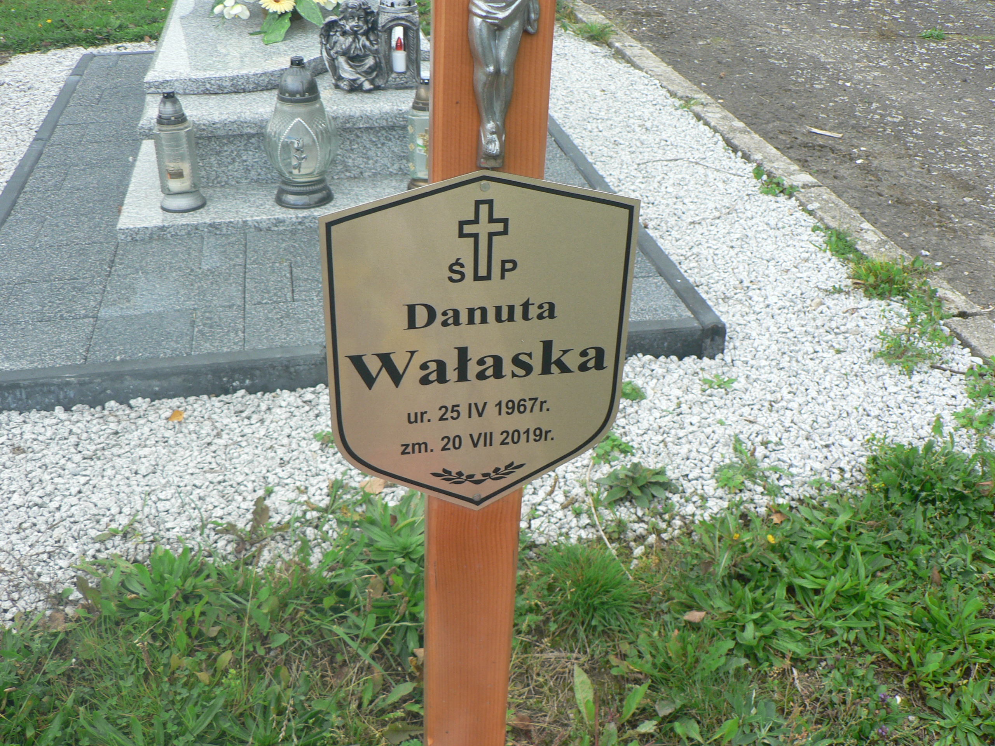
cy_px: 373
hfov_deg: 51.4
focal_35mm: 36
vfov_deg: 39.7
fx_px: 1035
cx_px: 498
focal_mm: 6
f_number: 3.6
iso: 80
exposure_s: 1/80
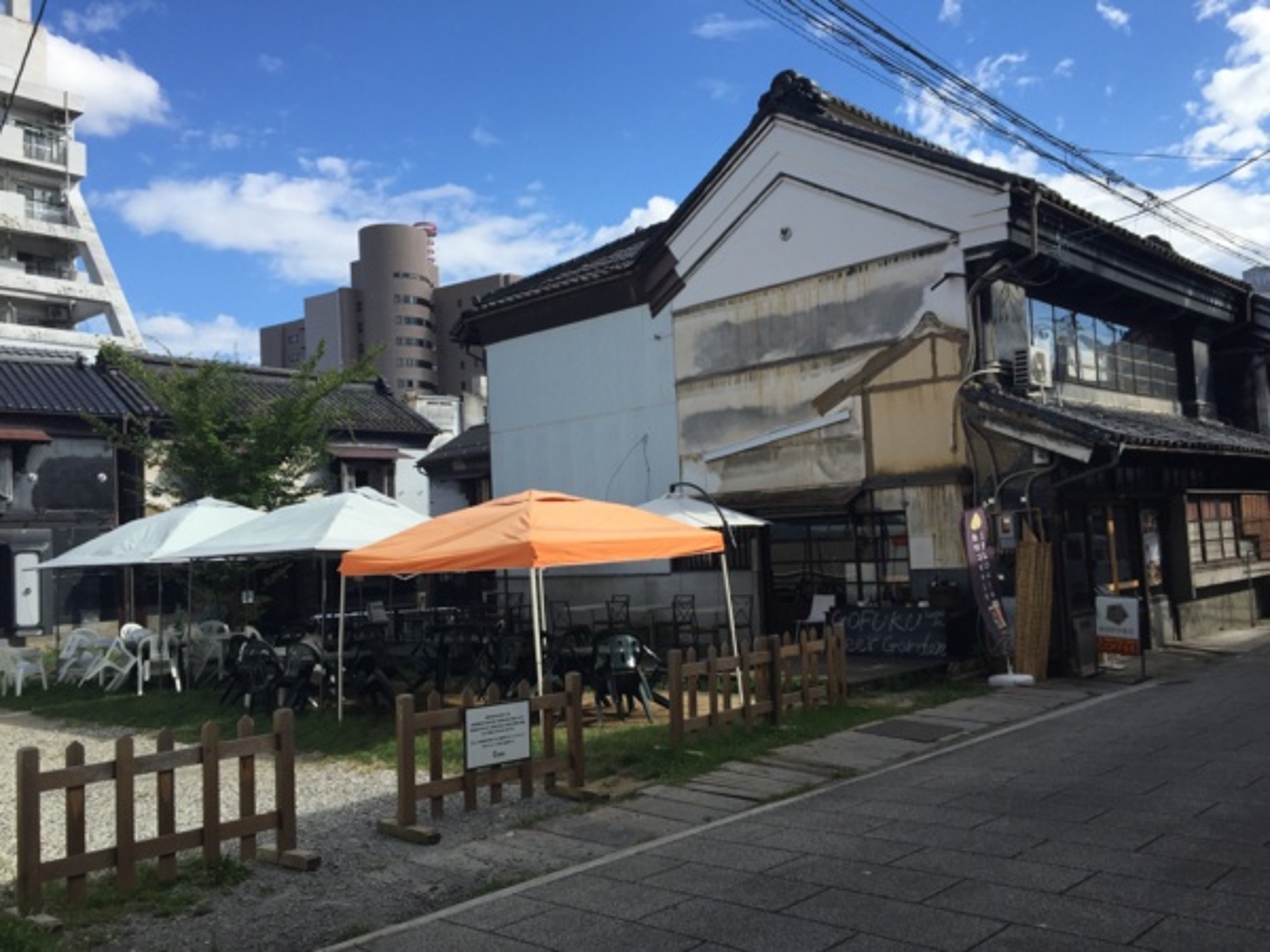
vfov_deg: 48.2
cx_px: 635
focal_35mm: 29
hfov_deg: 61.7
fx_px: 1064
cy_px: 476
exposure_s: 1/1980
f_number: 2.2
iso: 32
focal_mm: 4.15
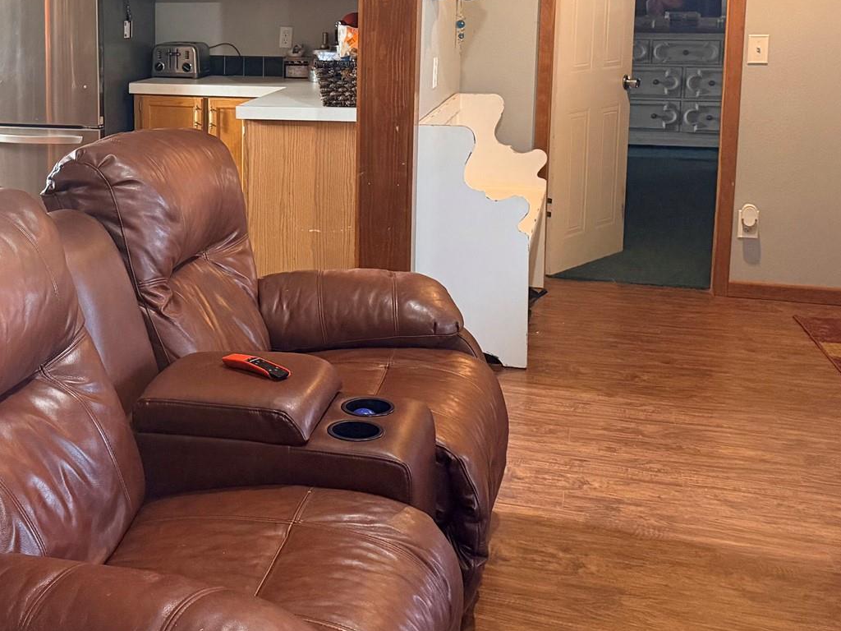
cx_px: 144
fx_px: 1166
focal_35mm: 48
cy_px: 153
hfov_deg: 37.9
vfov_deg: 29.8
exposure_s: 1/60
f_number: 1.78
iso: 640
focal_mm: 6.76
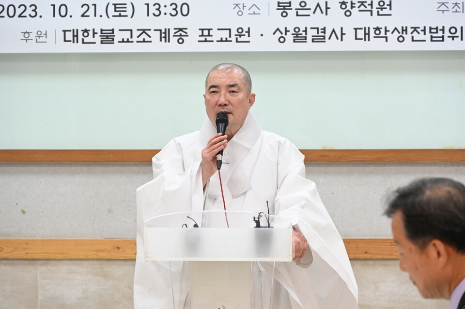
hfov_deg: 14.2
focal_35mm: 145
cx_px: 232
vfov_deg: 9.5
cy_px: 154
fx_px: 1872
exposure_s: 1/250
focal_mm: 145
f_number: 6.3
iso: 3200
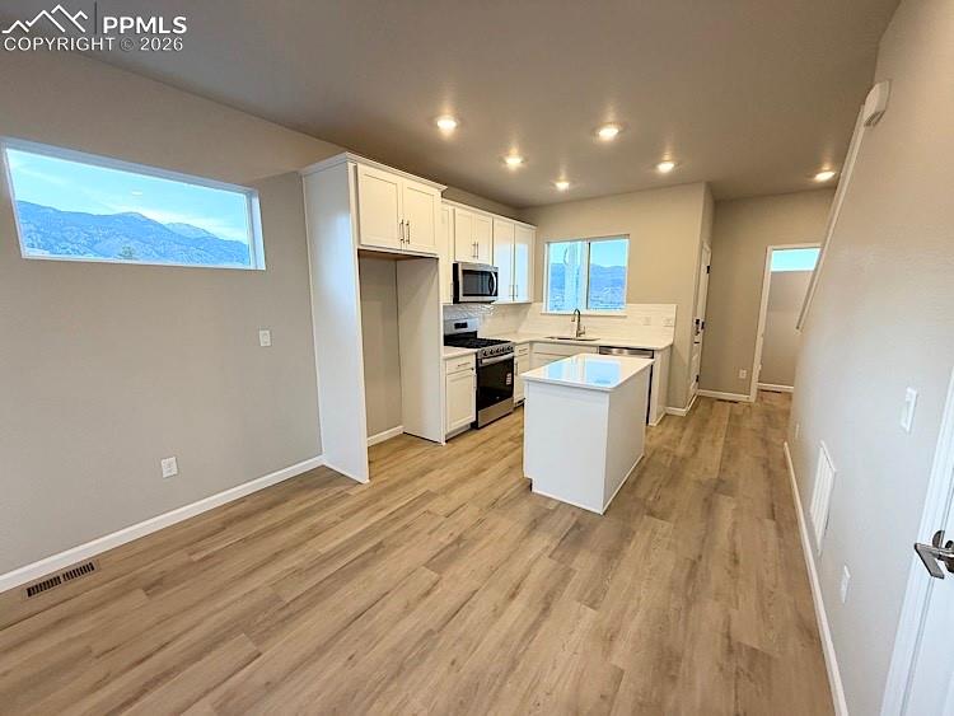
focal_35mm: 14
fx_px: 386
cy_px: 358
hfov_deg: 102.0
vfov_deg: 85.7
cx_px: 477
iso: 200
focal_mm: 2.22
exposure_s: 1/120
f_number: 2.2
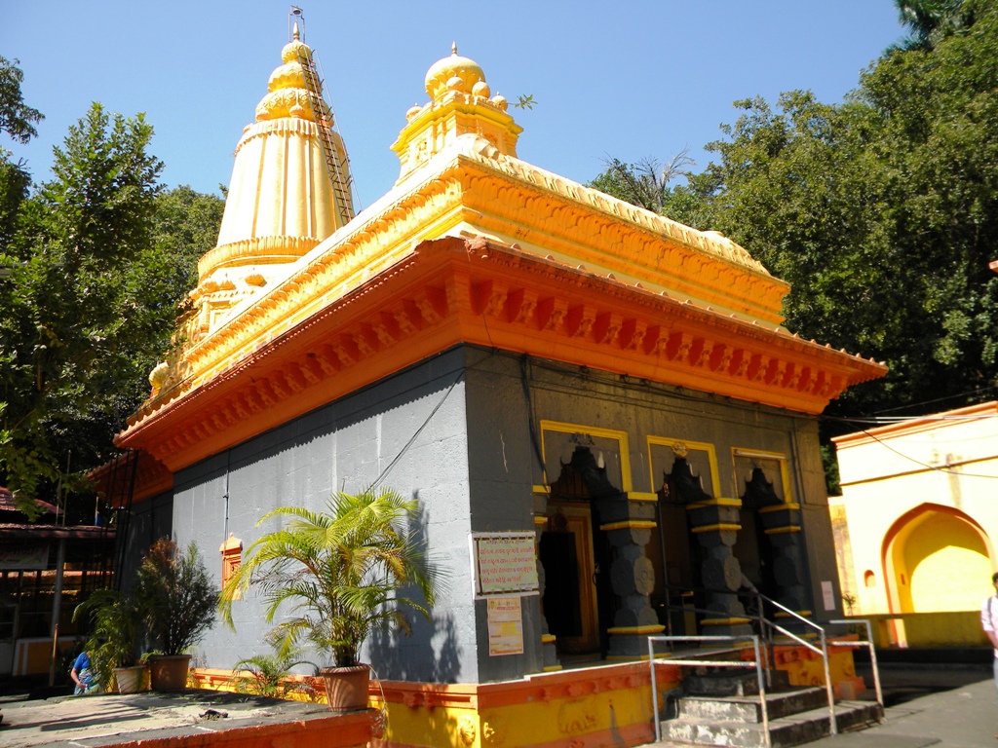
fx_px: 807
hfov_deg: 63.4
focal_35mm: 28
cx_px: 499
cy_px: 374
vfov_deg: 49.7
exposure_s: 1/683
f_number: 3.5
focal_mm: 5
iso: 80
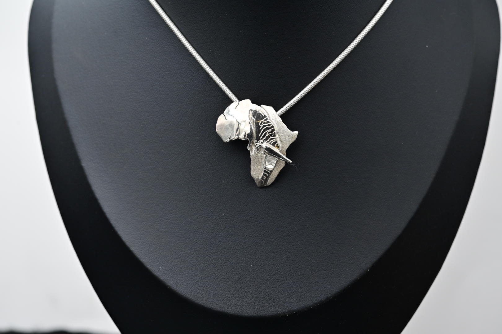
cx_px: 251
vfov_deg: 13.0
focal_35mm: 105
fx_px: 1464
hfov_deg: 19.5
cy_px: 167
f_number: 10
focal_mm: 105
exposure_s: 1/125
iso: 800
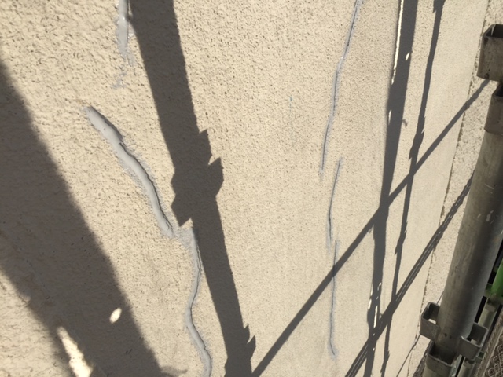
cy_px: 188
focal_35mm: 29
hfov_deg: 61.7
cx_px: 252
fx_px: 421
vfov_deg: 48.2
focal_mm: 4.15
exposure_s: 1/1582
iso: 32
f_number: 2.2
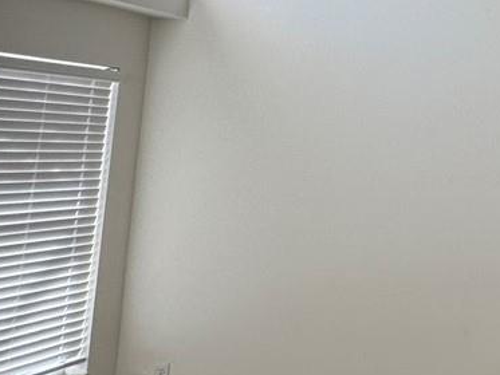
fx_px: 867
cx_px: 839
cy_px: 9
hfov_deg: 22.7
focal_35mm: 60
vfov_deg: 23.5
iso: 40
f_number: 2.2
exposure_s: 1/141
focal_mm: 2.22
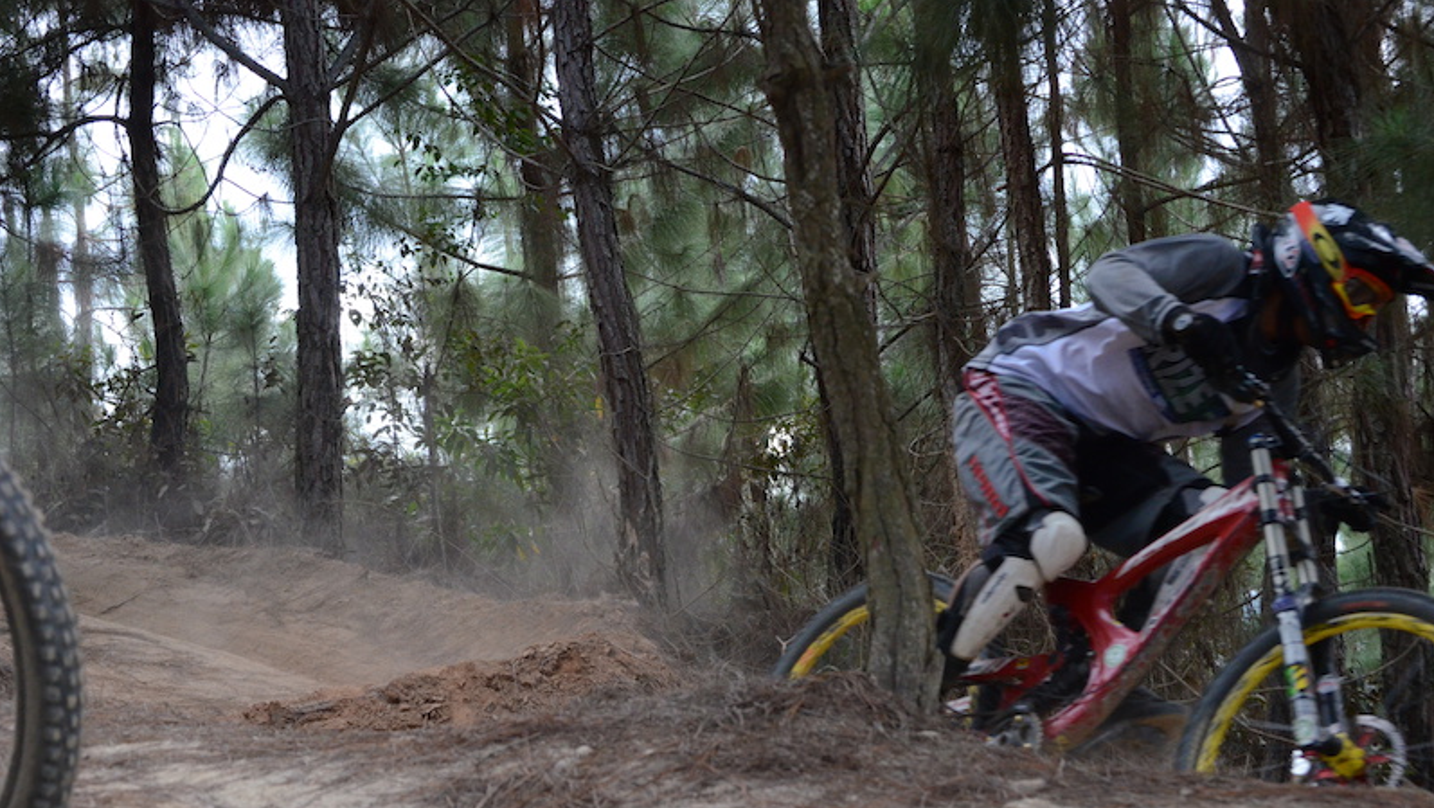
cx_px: 718
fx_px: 3291
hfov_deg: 24.6
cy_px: 471
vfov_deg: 14.0
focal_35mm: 87
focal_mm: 55
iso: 2500
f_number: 9
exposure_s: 1/400
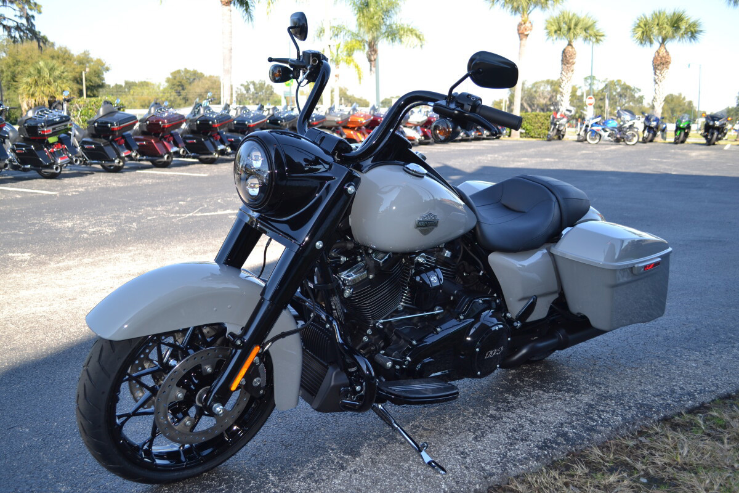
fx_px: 677
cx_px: 370
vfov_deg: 40.0
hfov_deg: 57.2
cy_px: 246
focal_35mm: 33
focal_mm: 22
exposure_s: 1/200
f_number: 4.5
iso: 100
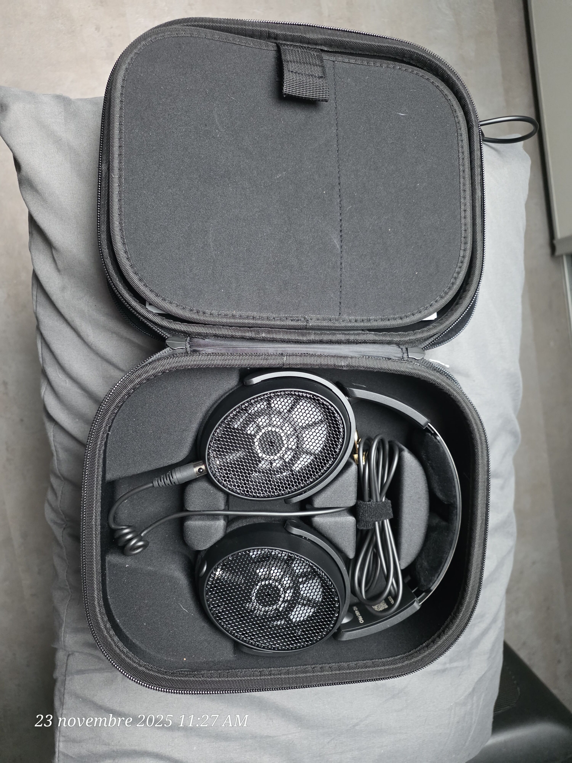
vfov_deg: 73.9
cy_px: 382
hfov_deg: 58.9
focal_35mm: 23
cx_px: 286
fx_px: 507
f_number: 1.7
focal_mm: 6.25
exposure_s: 1/100
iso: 1250
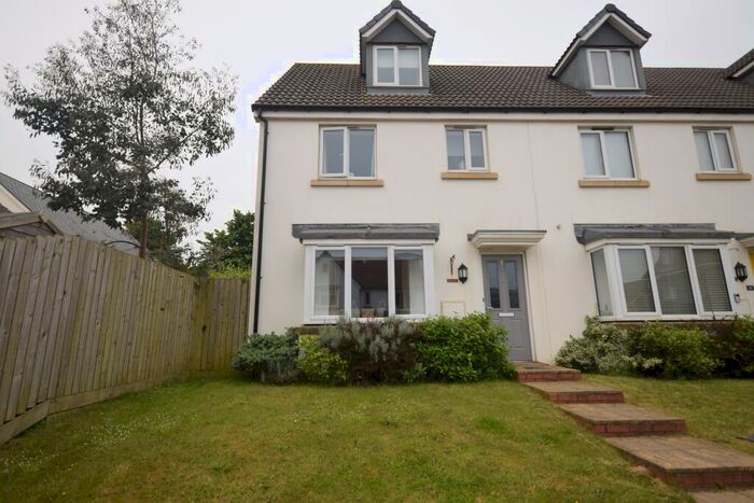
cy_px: 252
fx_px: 377
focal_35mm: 18
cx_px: 377
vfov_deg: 67.4
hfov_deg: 90.0
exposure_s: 1/200
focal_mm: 12
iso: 100
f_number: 7.1
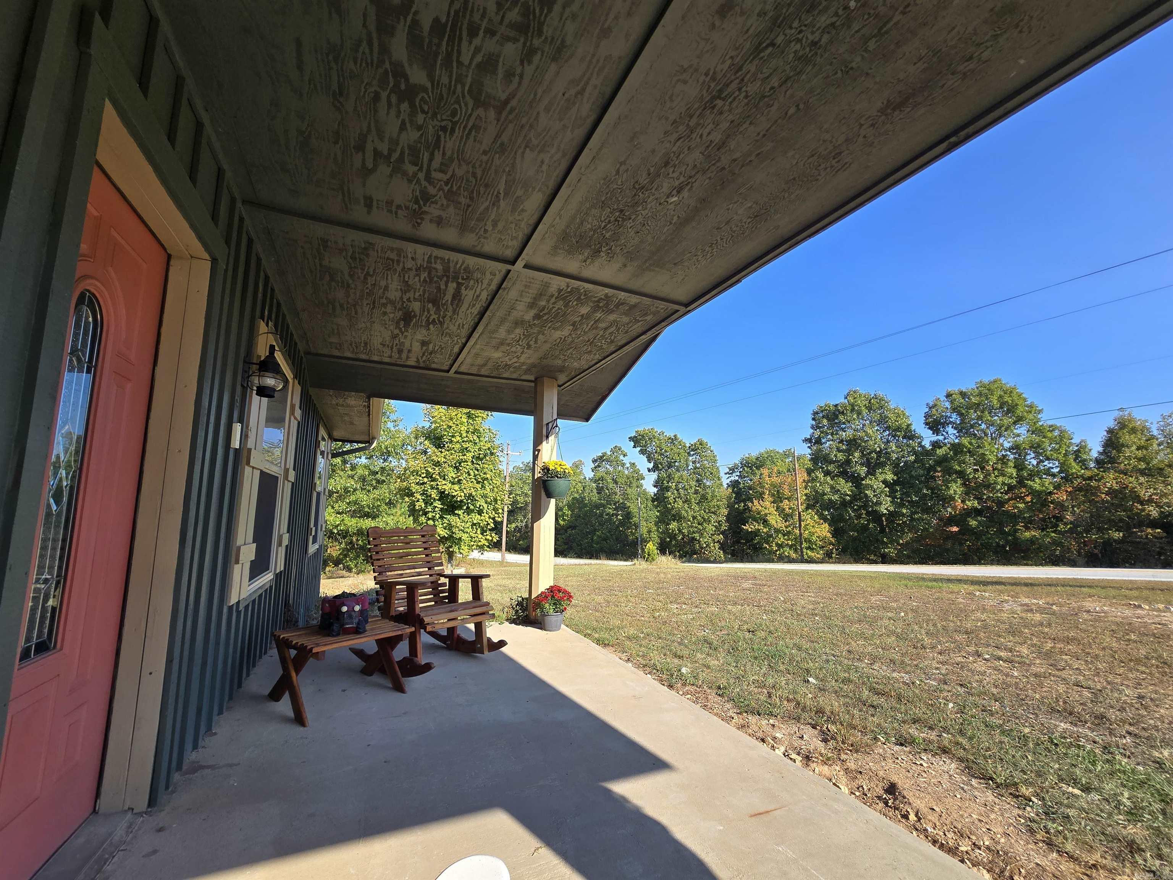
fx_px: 441
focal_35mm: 13
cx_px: 586
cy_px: 440
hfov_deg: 106.2
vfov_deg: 89.9
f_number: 2.2
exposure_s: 1/883
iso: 50
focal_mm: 2.2
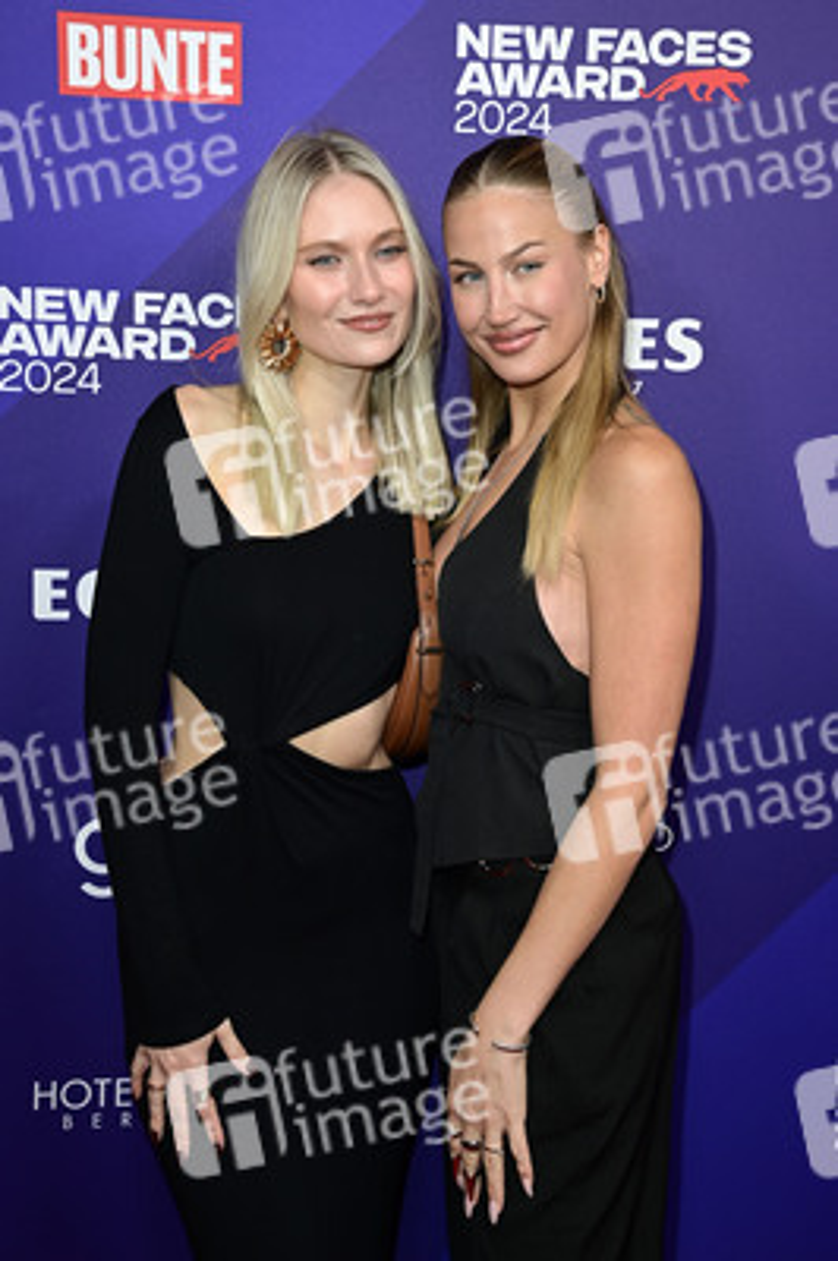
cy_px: 630
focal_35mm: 50
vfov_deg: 39.6
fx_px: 1749
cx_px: 419
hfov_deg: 26.9
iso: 800
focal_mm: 50
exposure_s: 1/250
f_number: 5.6
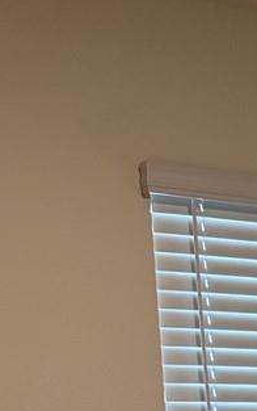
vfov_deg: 14.4
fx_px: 1455
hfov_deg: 8.5
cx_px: 774
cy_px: 712
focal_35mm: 130
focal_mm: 6.76
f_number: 1.78
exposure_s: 1/60
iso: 125
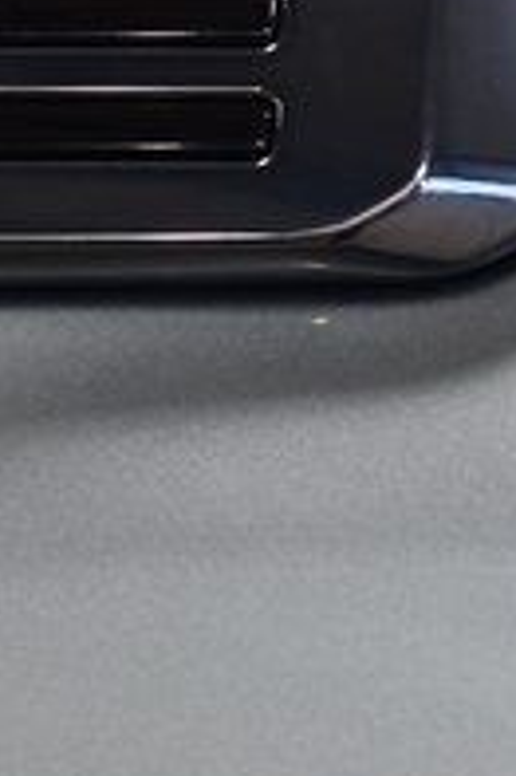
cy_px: -26
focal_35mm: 342
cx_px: -571
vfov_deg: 6.0
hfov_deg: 4.0
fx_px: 7365
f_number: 7.1
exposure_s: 1/30
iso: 1000
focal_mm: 70
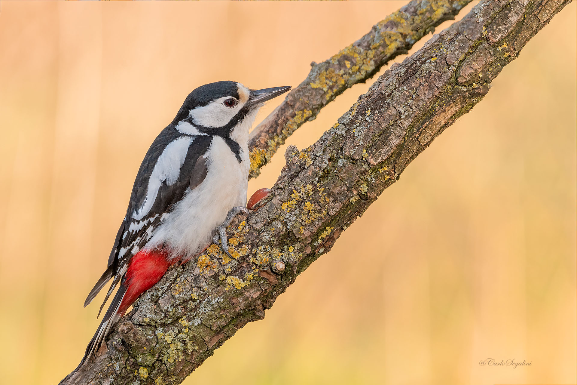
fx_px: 13222
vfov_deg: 1.7
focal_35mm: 825
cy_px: 192
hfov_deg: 2.5
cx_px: 288
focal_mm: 550
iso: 1000
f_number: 8
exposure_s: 1/250
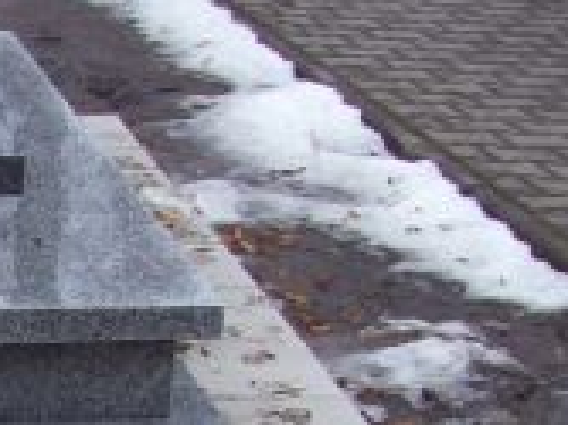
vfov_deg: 10.2
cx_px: -510
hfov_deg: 12.8
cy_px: 755
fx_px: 2263
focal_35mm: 138
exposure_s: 1/150
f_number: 2.7
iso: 80
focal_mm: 6
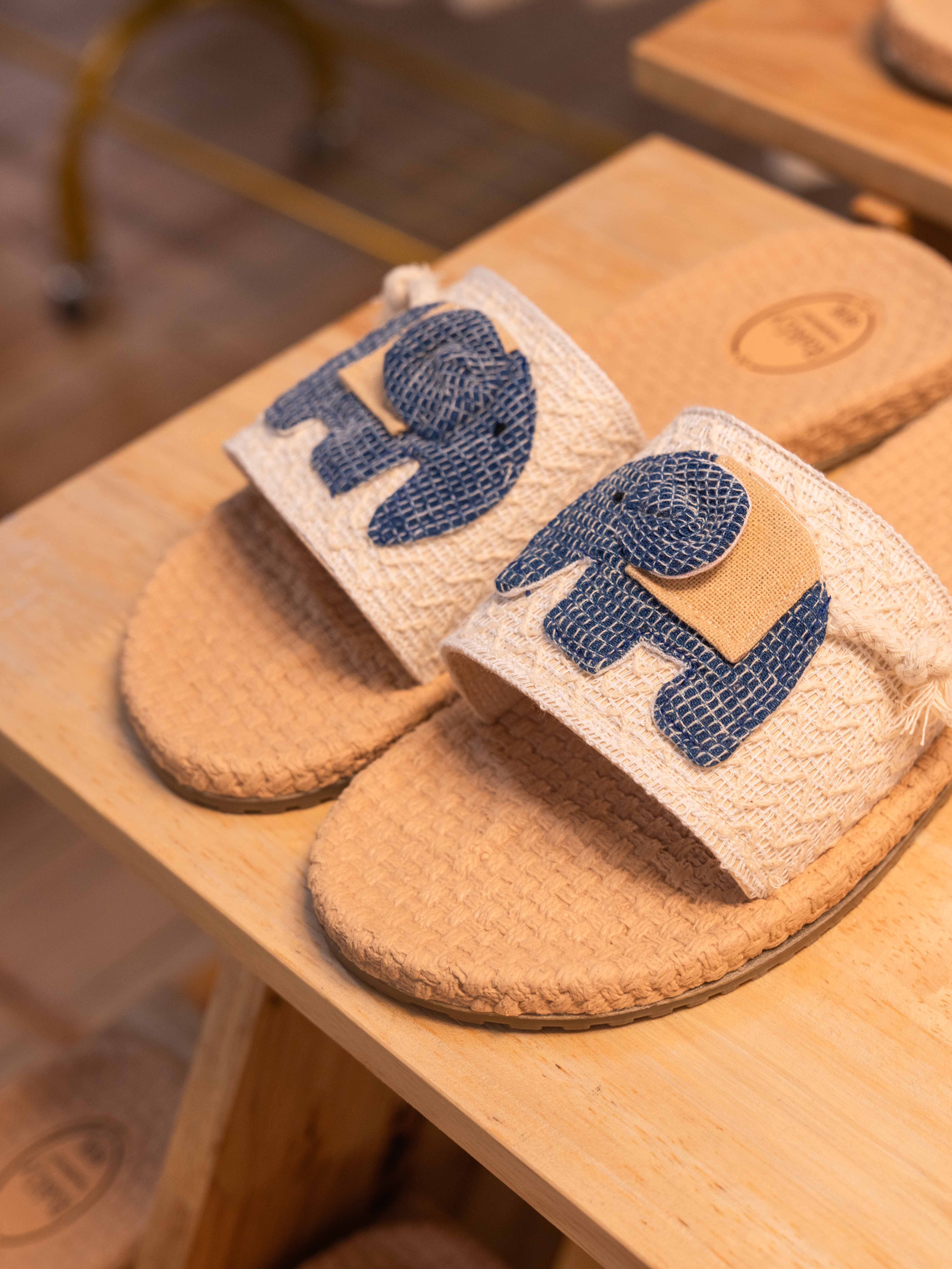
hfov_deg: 25.0
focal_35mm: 58
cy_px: 635
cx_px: 698
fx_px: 2127
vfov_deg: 33.2
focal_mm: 40
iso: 320
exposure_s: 1/160
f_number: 4.5
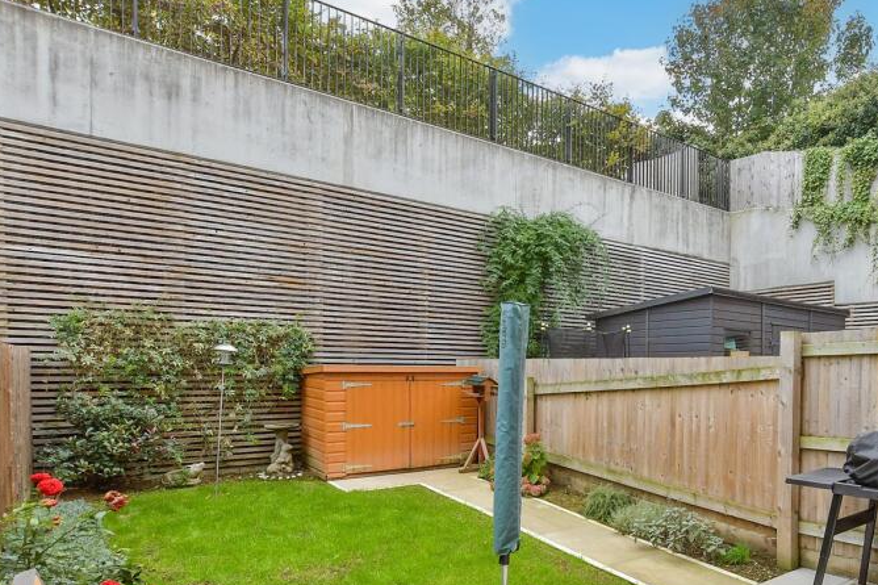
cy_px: 419
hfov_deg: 72.4
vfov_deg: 53.3
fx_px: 561
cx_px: 624
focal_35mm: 23
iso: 320
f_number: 8
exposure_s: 1/160
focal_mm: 10
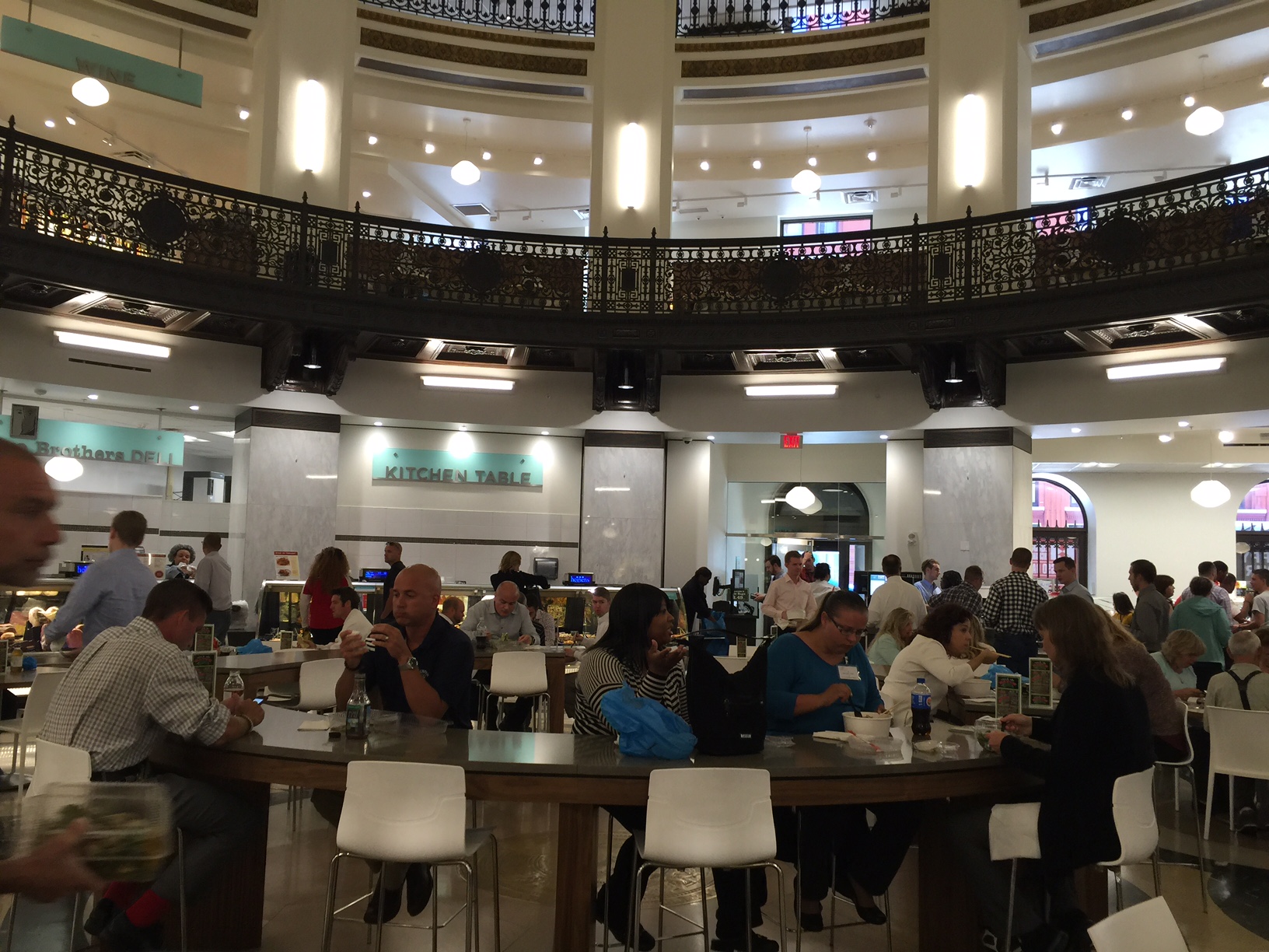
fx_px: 1063
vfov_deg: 48.2
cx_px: 634
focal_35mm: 29
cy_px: 476
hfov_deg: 61.7
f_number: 2.2
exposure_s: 1/15
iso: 32
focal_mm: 4.15
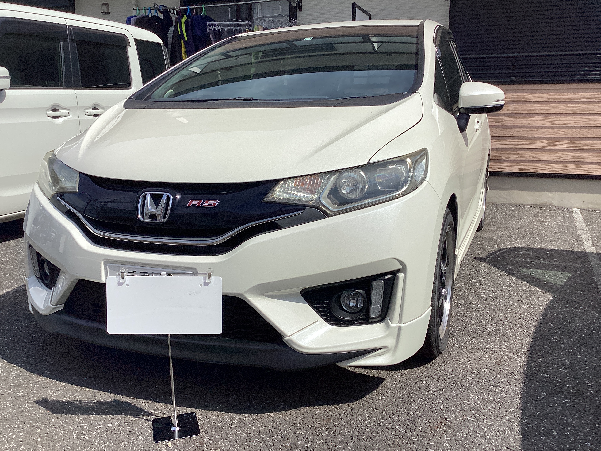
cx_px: 300
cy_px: 219
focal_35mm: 32
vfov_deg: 44.2
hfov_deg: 56.8
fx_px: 556
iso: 25
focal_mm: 3.3
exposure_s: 1/2717
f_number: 2.4
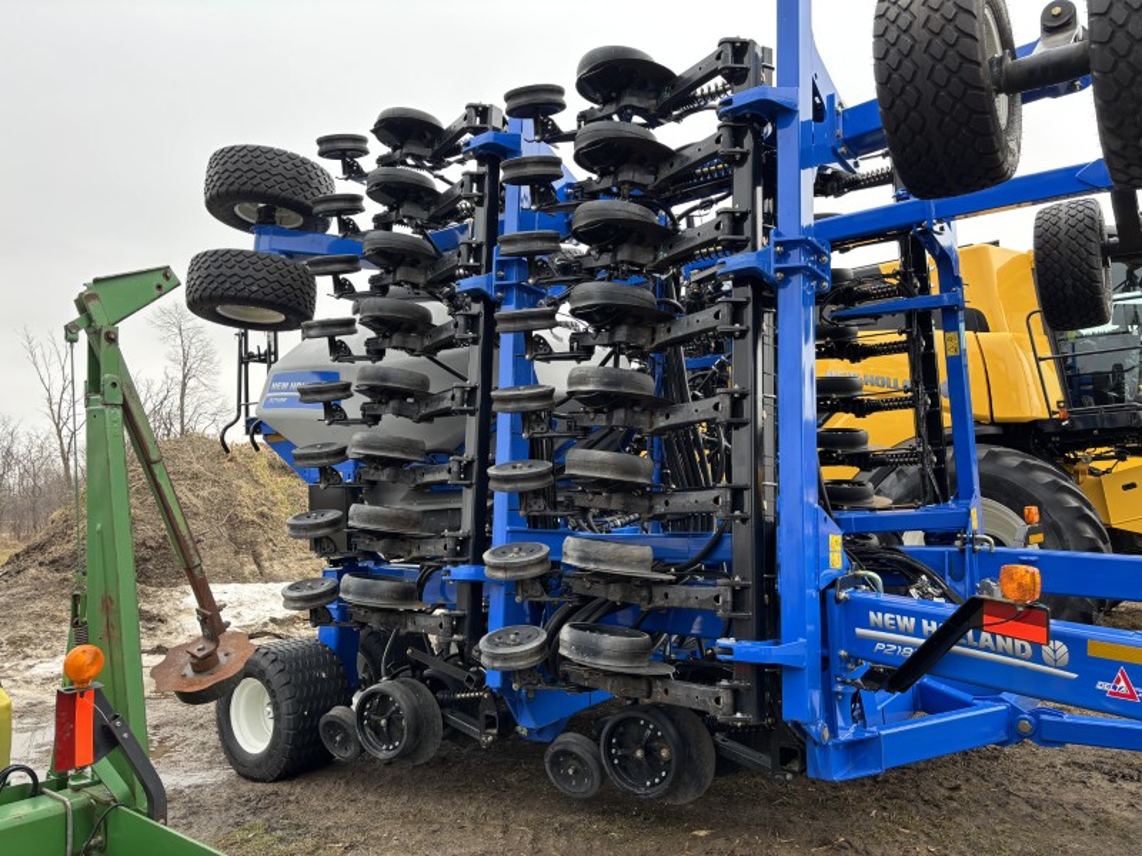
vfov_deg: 53.1
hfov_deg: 67.3
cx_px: 571
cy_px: 428
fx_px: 858
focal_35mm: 26
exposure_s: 1/400
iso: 50
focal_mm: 5.96
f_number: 1.6
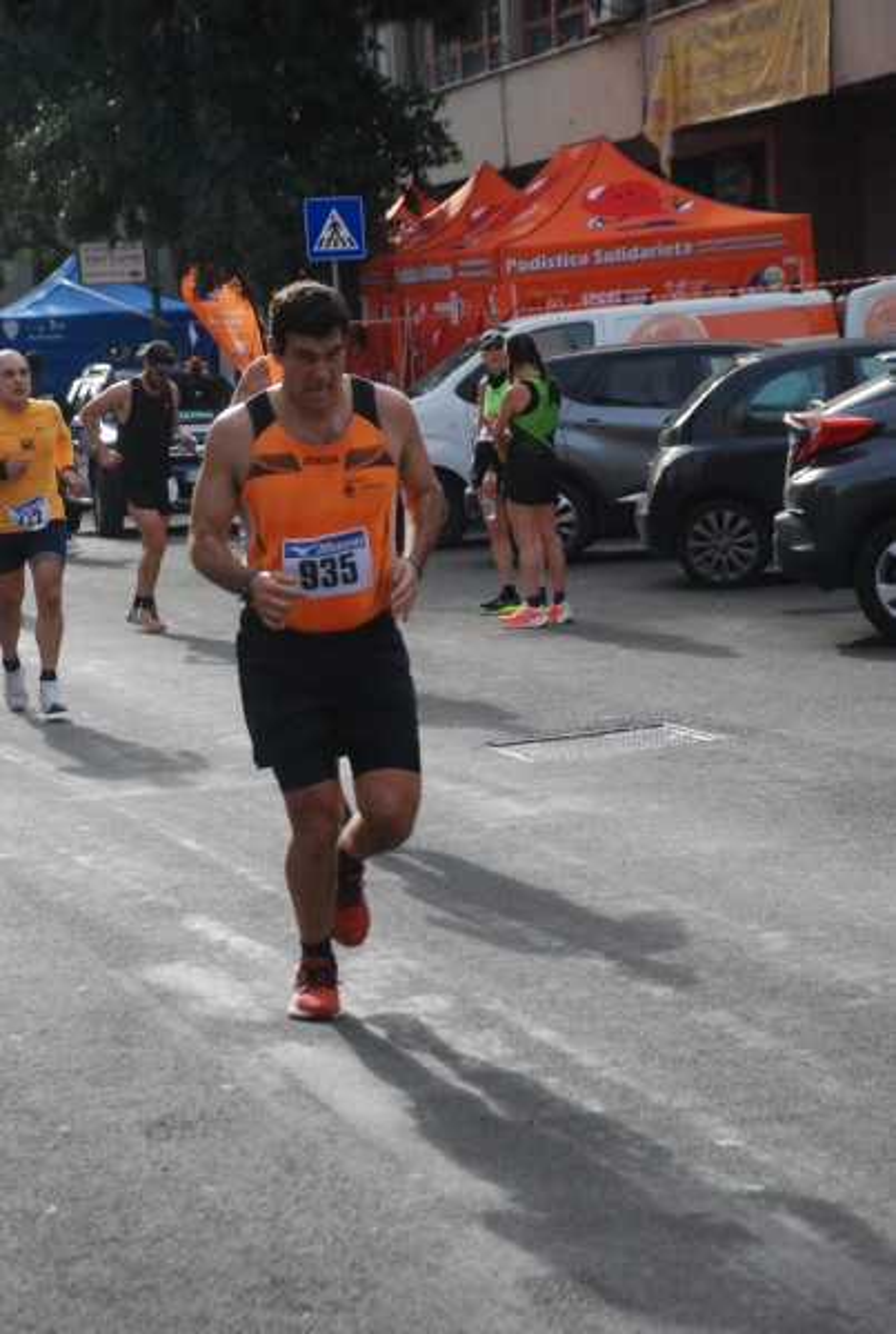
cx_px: 448
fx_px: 3900
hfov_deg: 13.1
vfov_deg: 19.4
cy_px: 667
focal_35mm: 105
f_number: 5.6
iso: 1000
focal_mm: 70
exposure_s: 1/1250
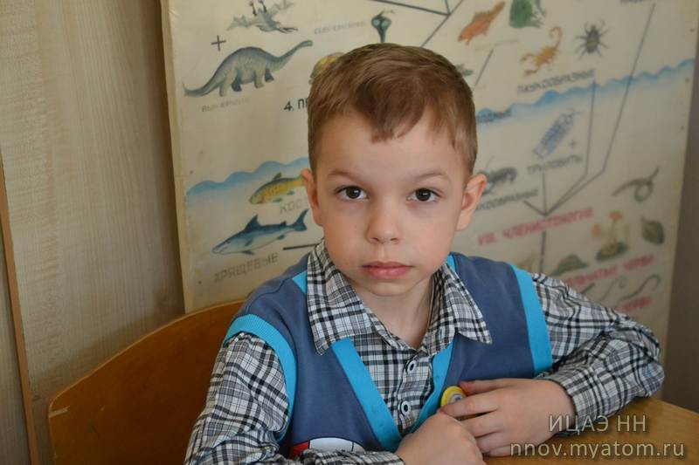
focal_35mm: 78
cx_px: 350
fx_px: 1514
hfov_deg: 26.0
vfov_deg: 17.5
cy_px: 232
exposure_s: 1/60
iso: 2000
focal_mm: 52
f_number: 5.6
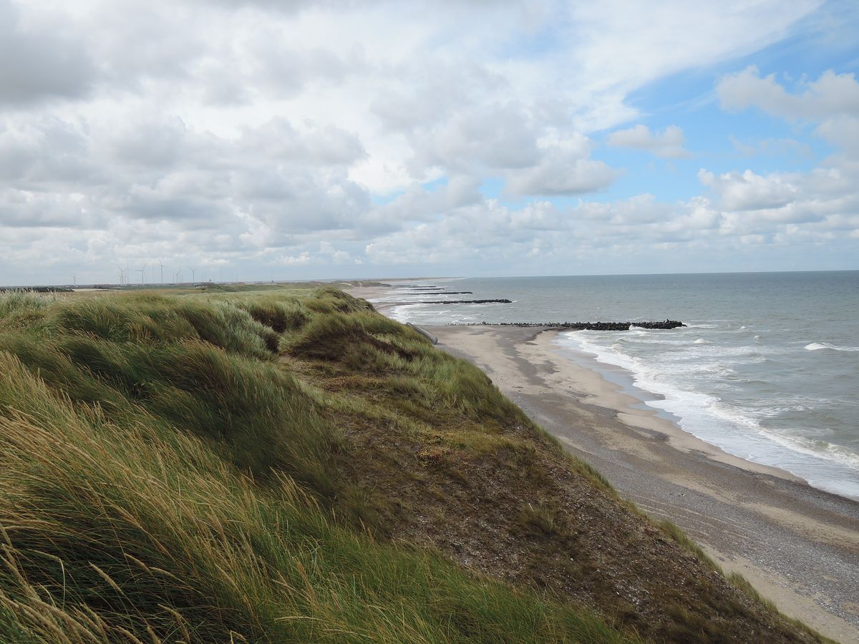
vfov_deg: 40.7
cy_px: 322
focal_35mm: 35
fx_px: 869
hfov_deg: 52.6
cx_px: 430
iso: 80
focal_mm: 7.5
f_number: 3.5
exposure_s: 1/160
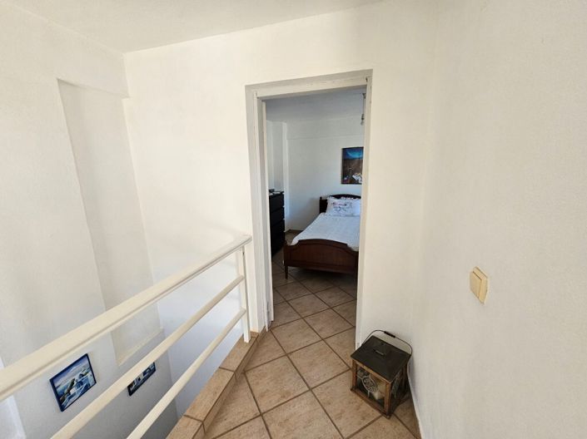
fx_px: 220
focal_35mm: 13
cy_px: 220
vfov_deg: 89.9
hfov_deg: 106.2
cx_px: 294
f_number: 2.2
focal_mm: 2.2
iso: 200
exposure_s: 1/190
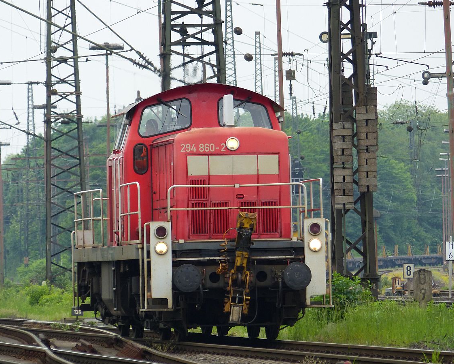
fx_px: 5792
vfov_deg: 3.6
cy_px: 182
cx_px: 222
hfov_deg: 4.5
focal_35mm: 431
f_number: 2.8
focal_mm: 74.3
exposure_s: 1/500
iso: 200
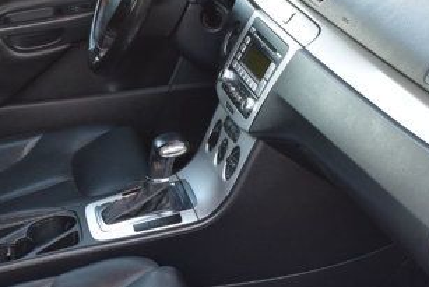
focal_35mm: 90
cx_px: 168
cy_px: 259
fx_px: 1073
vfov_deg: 15.0
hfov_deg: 22.6
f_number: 6.3
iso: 500
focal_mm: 18
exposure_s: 1/15
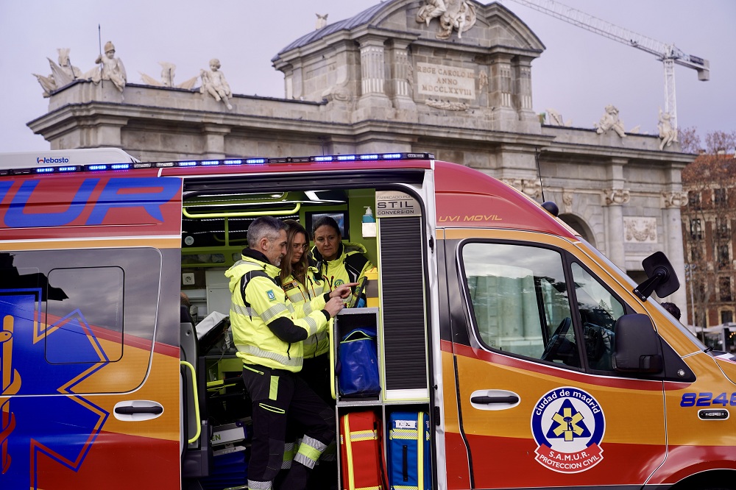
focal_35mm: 55
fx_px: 1124
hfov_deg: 36.3
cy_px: 245
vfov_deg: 24.6
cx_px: 368
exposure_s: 1/200
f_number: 4
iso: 100
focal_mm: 55
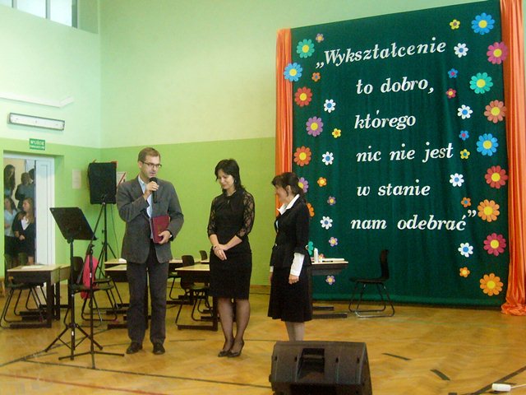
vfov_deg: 40.7
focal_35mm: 35
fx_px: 532
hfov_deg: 52.6
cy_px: 198
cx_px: 263
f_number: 2.8
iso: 300
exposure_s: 1/60
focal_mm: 5.8
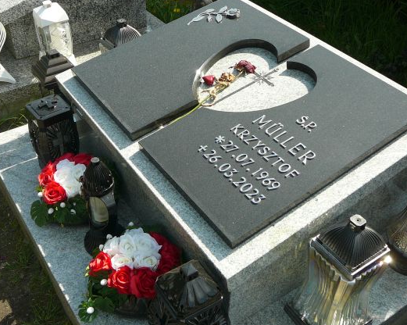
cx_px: 202
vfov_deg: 35.6
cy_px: 156
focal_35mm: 42
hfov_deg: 43.9
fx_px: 506
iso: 80
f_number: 2.8
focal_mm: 5.2
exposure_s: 1/640
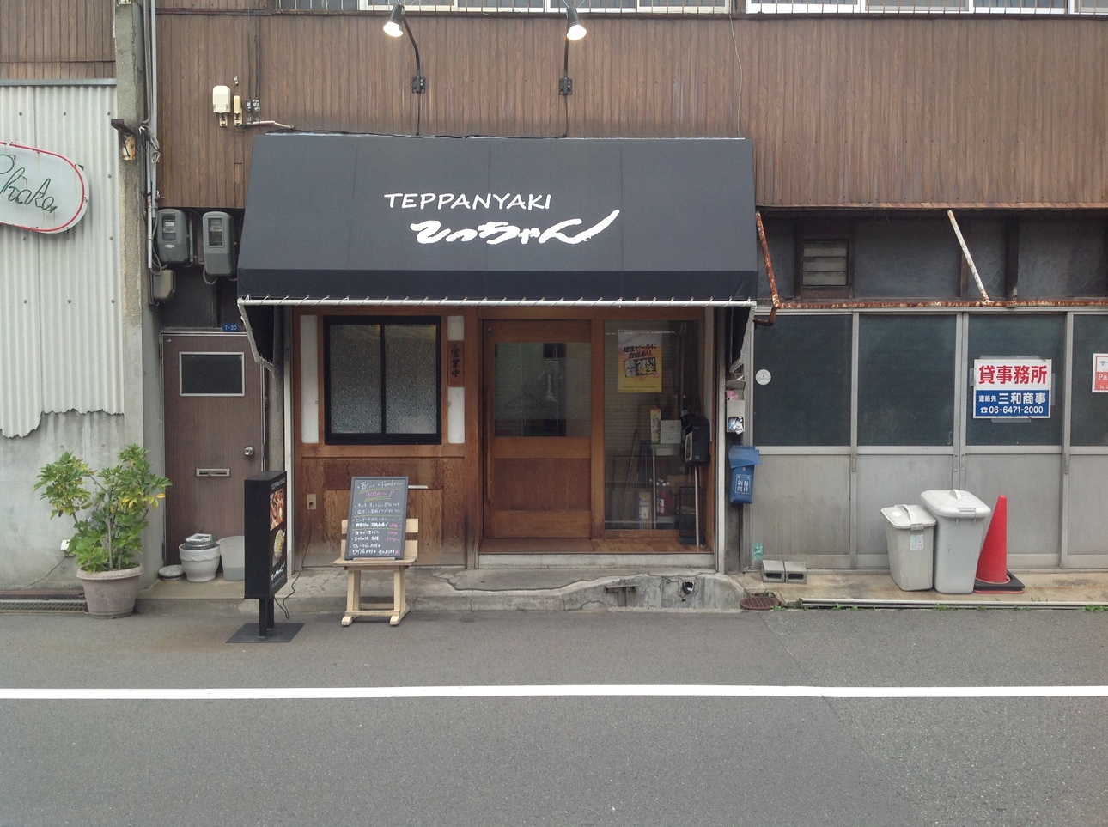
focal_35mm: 35
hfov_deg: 52.7
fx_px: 1118
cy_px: 414
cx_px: 554
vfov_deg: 40.6
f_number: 2.4
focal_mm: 4.28
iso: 64
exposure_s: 1/120
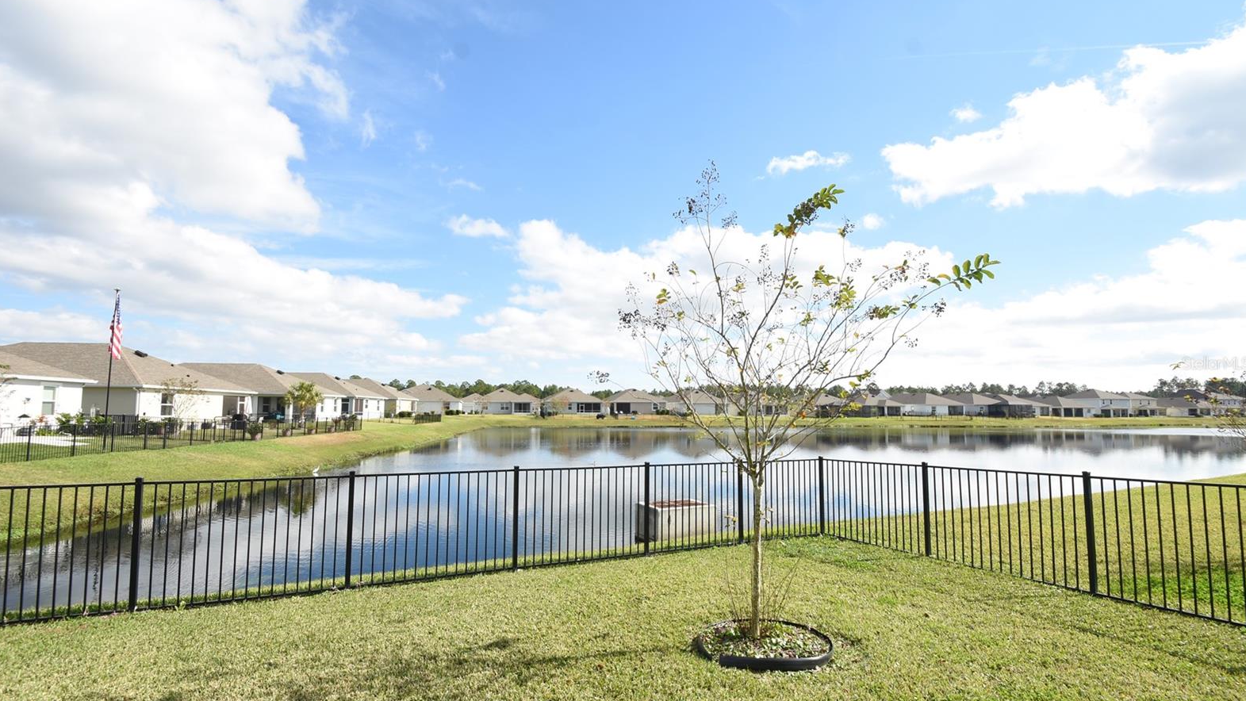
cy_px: 363
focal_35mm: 16
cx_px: 619
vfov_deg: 67.1
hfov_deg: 99.4
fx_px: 529
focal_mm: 10
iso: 100
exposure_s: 1/160
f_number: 6.3
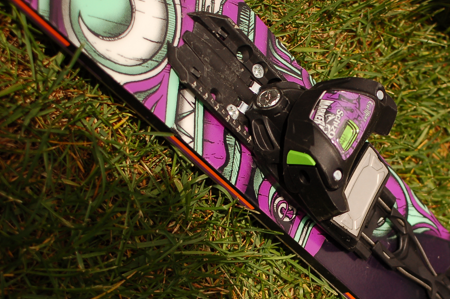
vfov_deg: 22.7
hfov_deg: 33.2
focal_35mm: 59
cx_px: 344
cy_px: 223
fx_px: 737
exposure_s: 1/4000
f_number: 2.8
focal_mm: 24
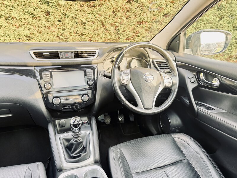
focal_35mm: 24
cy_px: 89
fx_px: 164
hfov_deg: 71.6
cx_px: 118
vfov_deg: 56.8
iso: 200
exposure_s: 1/73
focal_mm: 6.76
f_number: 1.78
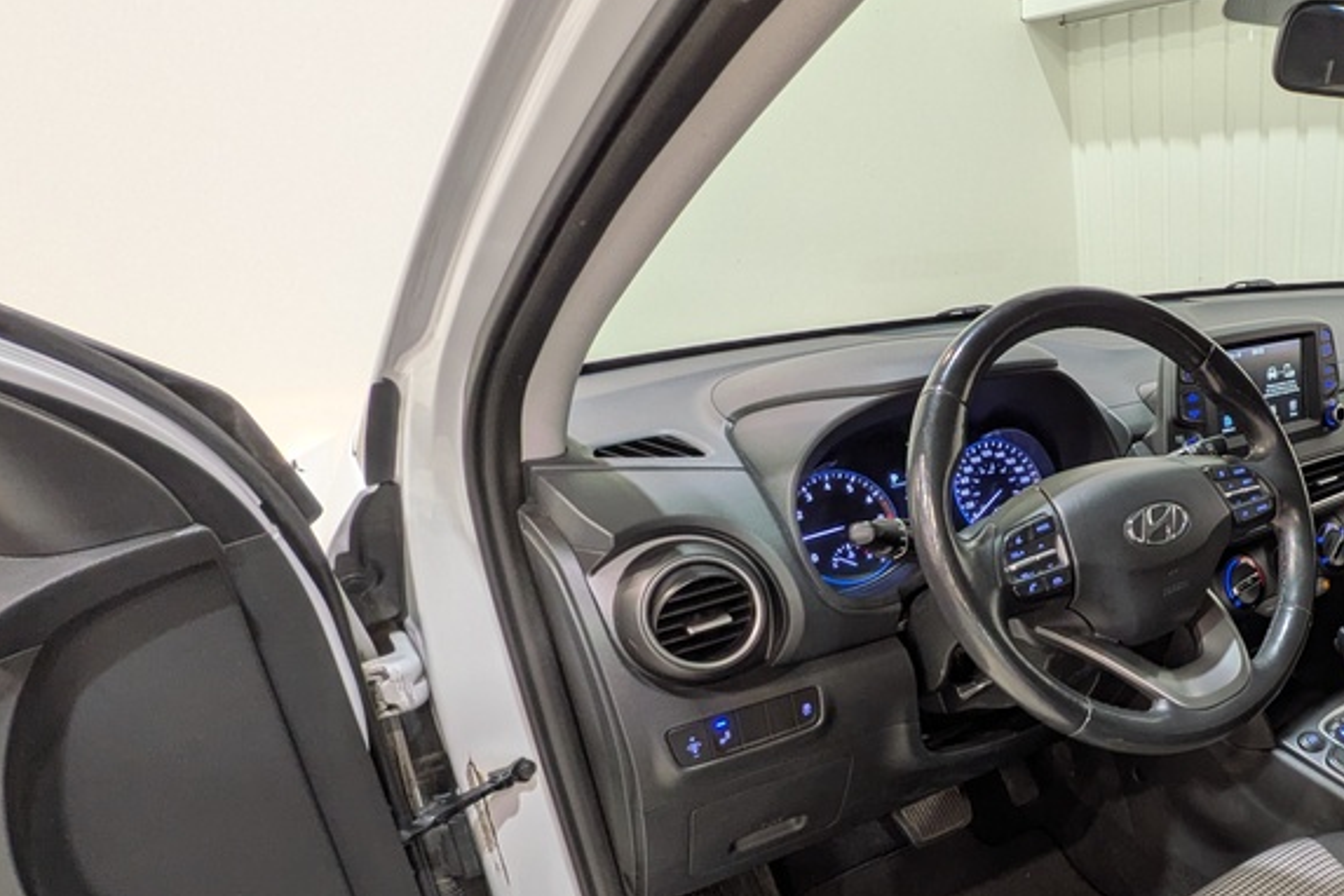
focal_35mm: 26
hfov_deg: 60.2
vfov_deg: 48.0
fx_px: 971
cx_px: 1180
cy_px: 650
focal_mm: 1.83
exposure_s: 1/25
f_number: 2.2
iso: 60
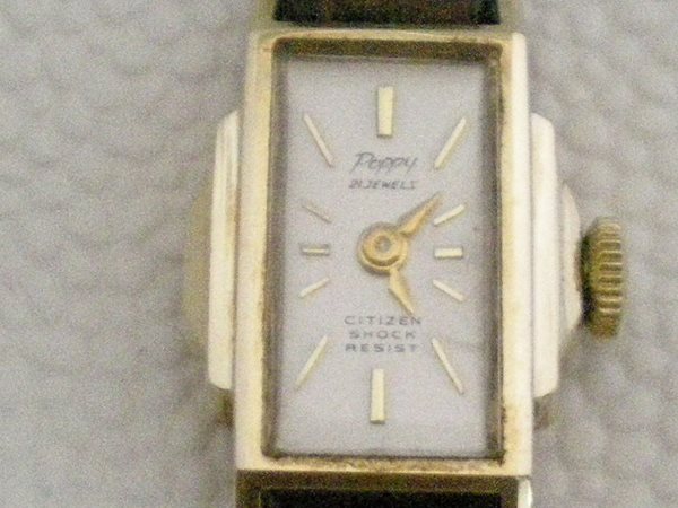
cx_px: 339
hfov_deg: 49.0
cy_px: 254
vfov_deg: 37.7
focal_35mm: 38
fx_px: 744
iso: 1000
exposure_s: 1/47.5
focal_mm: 6.3
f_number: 3.1
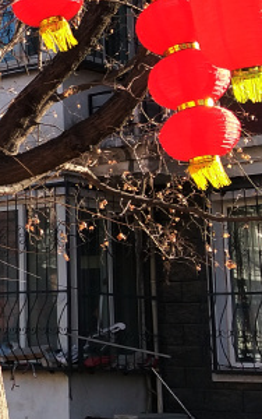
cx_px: -277
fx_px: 1448
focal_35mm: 127
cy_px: 77
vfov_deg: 16.3
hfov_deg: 9.6
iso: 91
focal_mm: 3.95
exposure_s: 1/888
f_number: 1.8
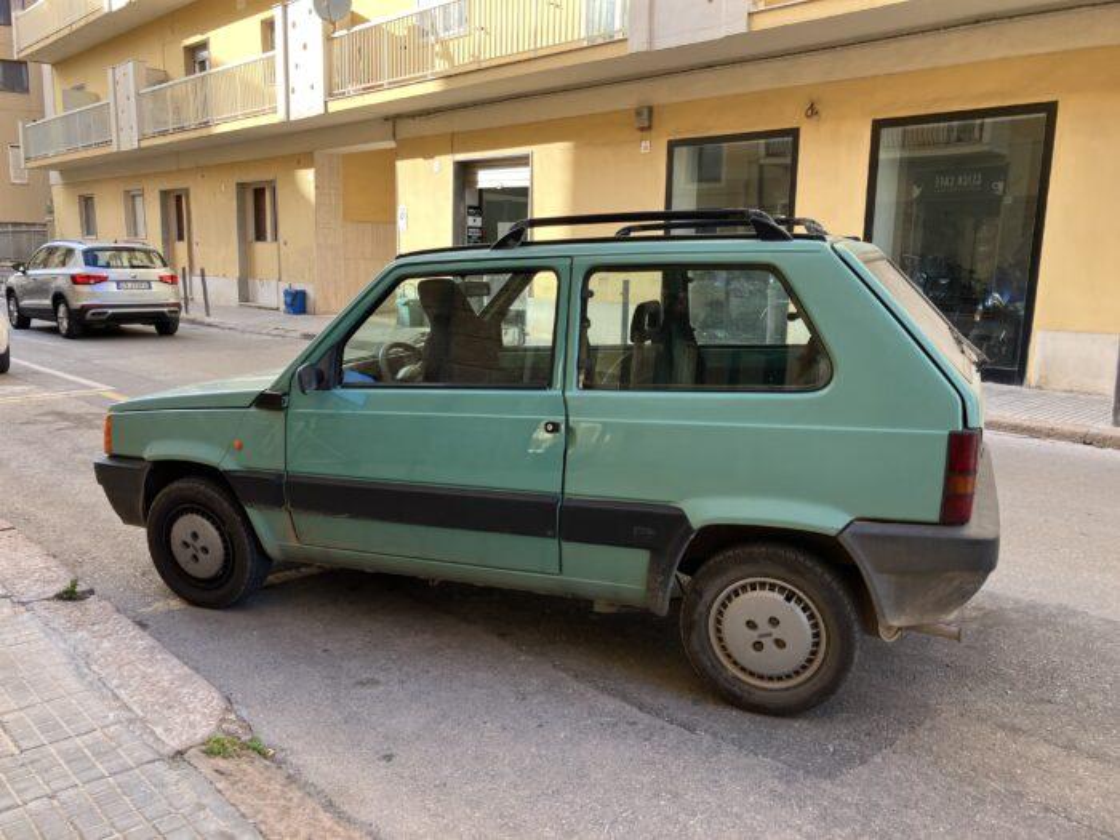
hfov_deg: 63.4
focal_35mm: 28
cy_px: 420
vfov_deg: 49.7
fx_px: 906
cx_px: 560
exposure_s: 1/186
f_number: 1.8
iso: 32
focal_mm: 3.99
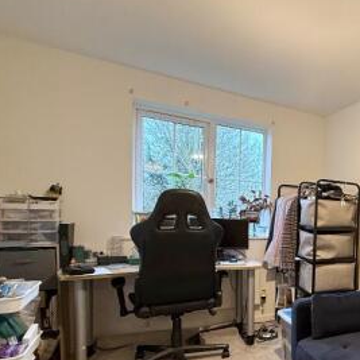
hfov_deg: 45.7
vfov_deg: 58.0
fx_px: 318
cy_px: 235
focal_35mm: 27
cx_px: 388
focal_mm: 2.22
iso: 200
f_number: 2.2
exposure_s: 1/50
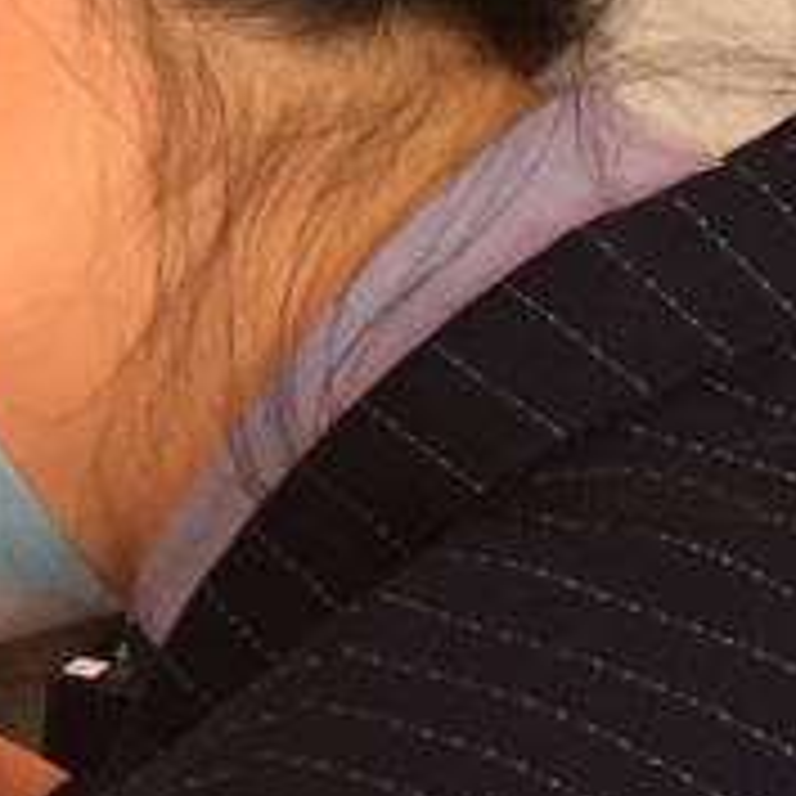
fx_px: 3018
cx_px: -994
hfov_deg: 12.4
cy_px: 522
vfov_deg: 15.0
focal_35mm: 116
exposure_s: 1/33
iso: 160
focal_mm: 4.15
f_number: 2.2
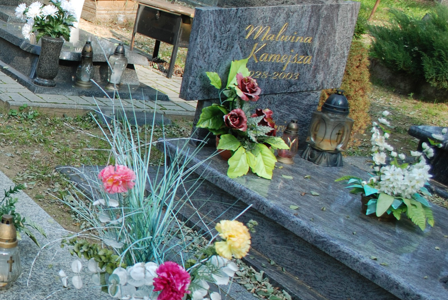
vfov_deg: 20.7
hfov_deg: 26.9
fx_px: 822
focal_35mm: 66
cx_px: -93
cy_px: 166
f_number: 5.6
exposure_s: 1/125
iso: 110
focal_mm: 18
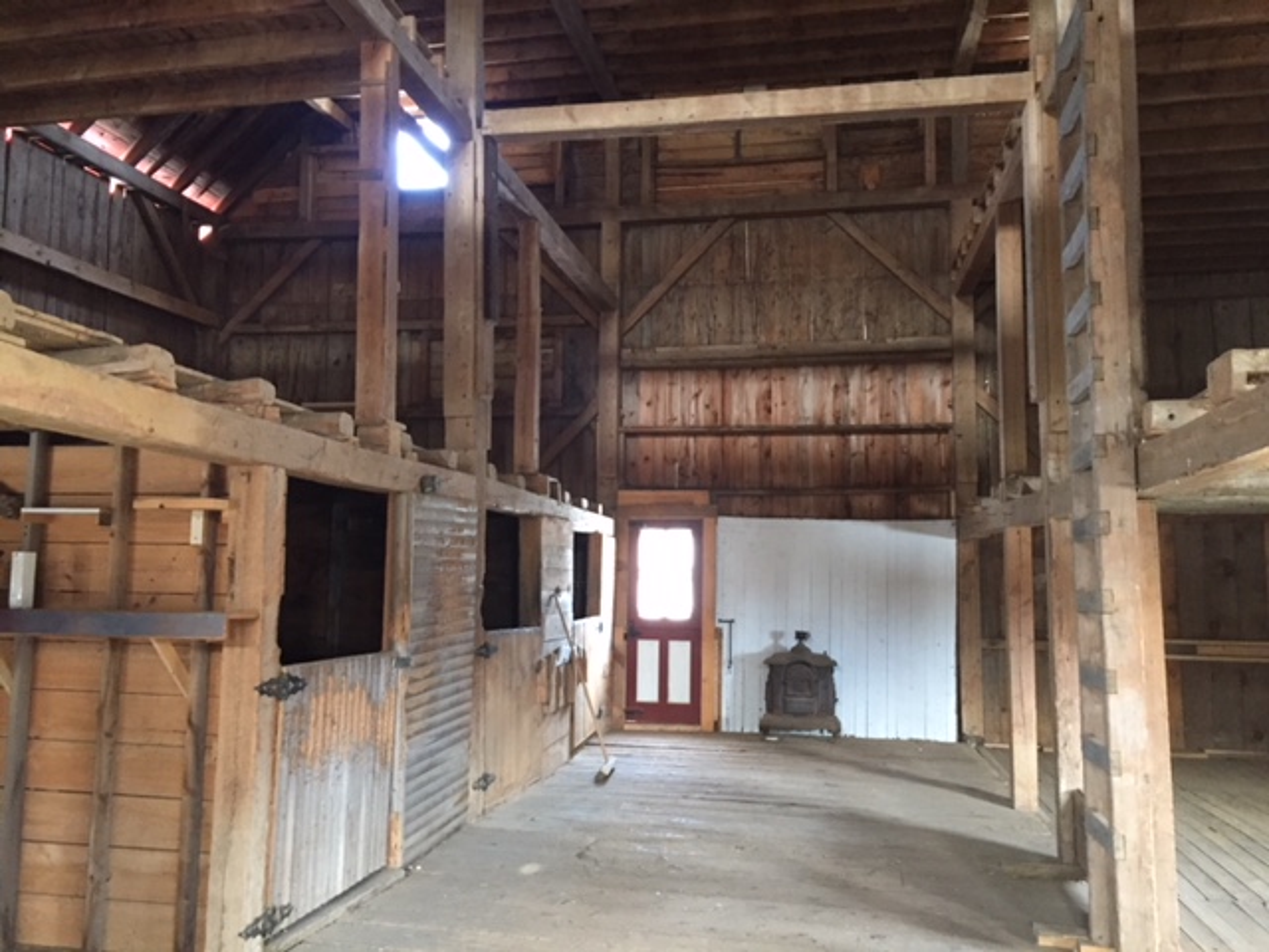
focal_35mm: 29
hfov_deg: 61.7
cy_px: 476
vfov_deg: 48.2
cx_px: 634
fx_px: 1063
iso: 250
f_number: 2.2
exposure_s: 1/20
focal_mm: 4.15
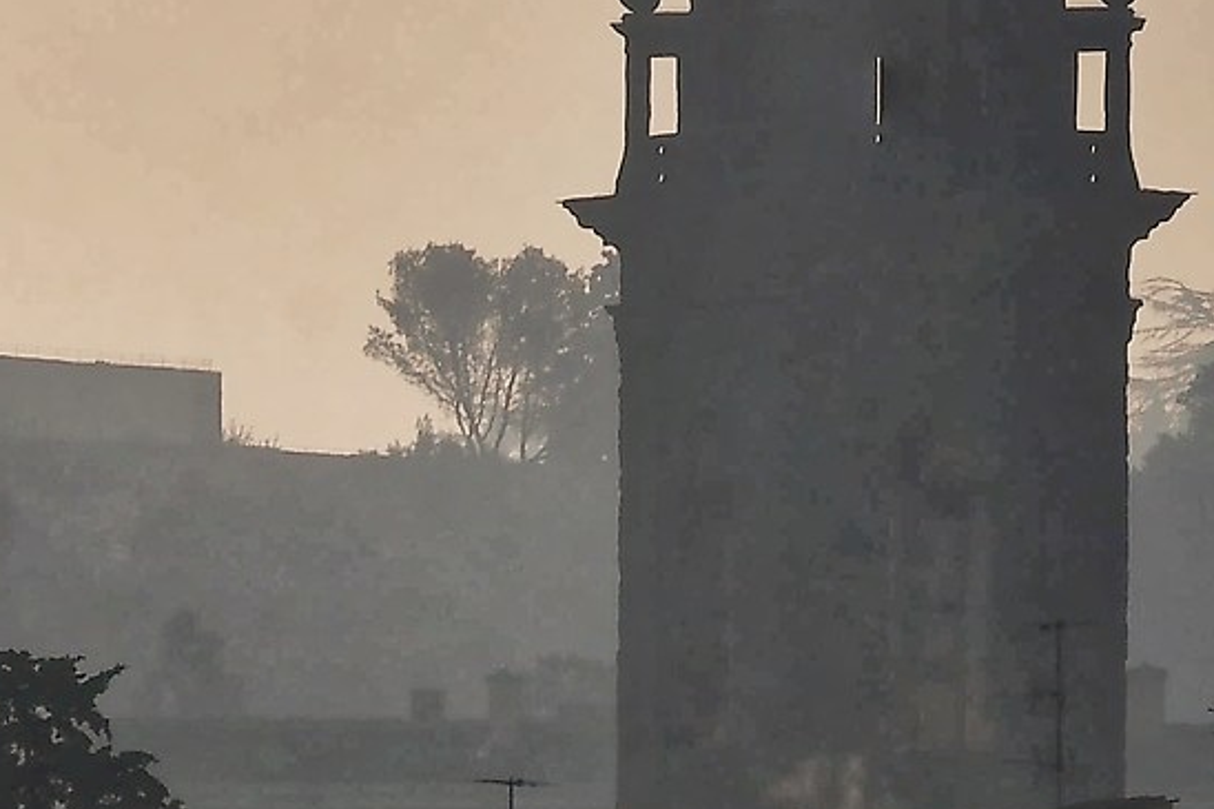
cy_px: 412
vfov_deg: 1.0
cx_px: -1123
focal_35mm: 1314
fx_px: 44295
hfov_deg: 1.6
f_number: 11
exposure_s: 1/640
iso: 200
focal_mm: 200
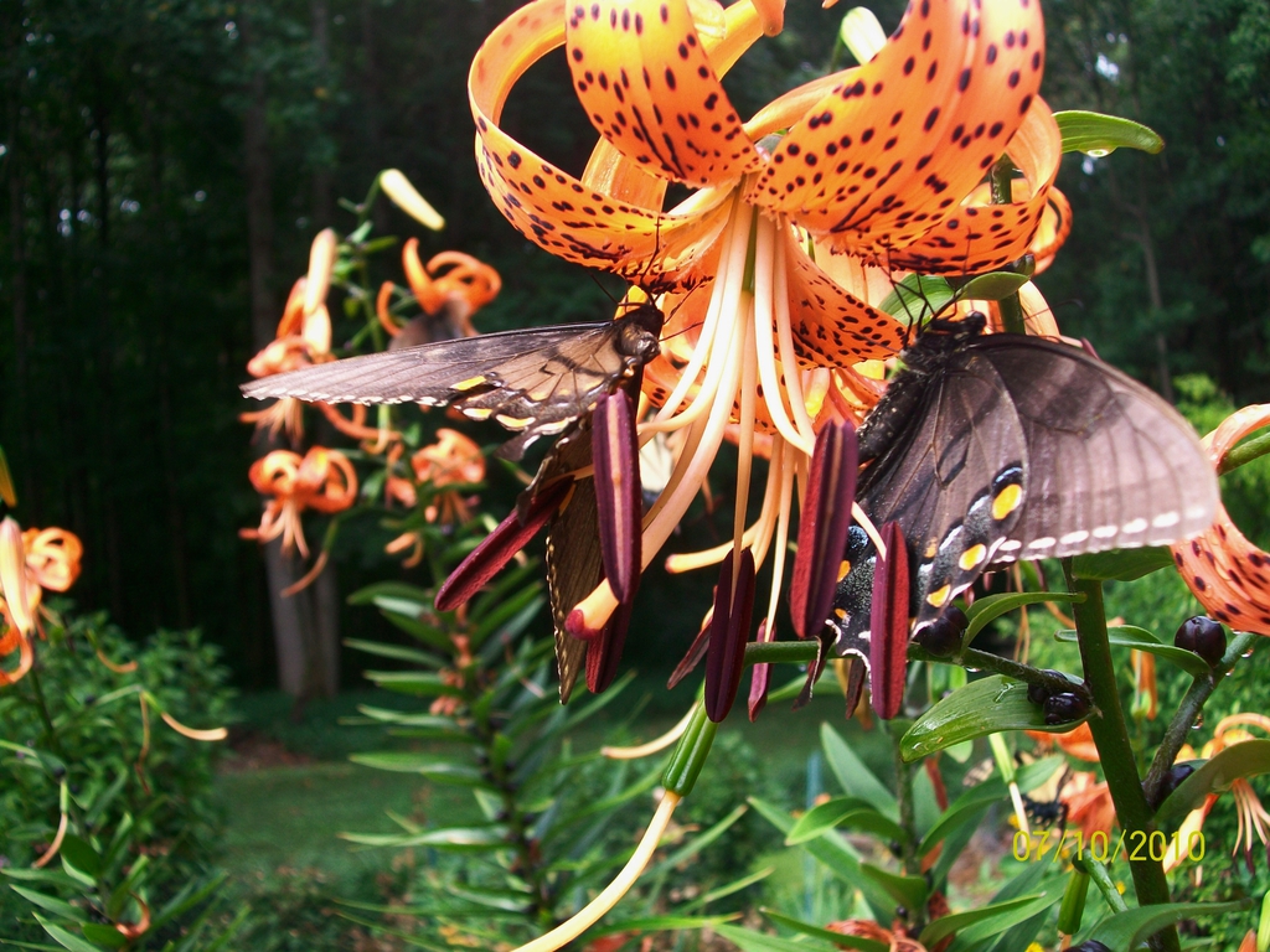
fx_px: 1468
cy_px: 476
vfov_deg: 36.0
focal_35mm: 40
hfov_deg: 46.8
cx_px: 635
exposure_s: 1/100
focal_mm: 7.1
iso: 64
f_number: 3.2
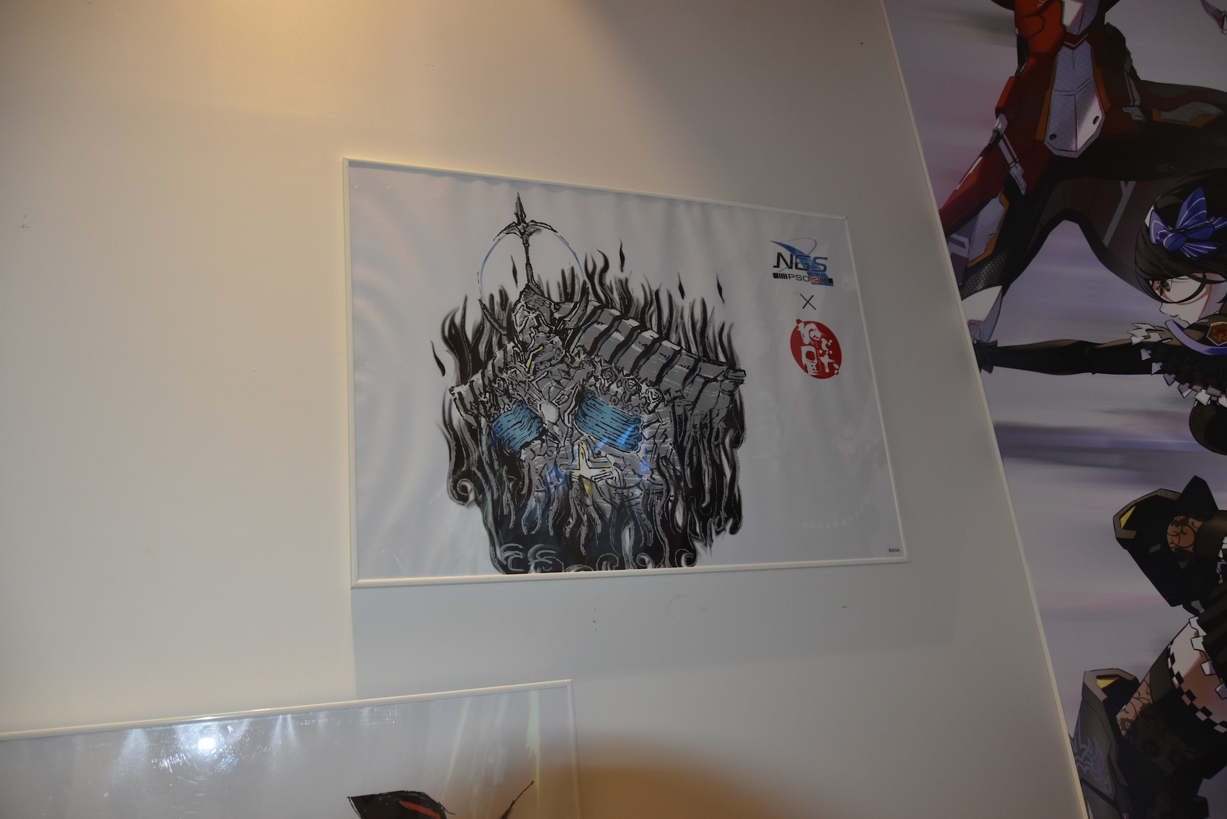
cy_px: 410
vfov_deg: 48.0
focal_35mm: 27
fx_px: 920
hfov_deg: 67.4
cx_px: 614
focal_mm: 18
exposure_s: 1/60
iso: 800
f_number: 3.5
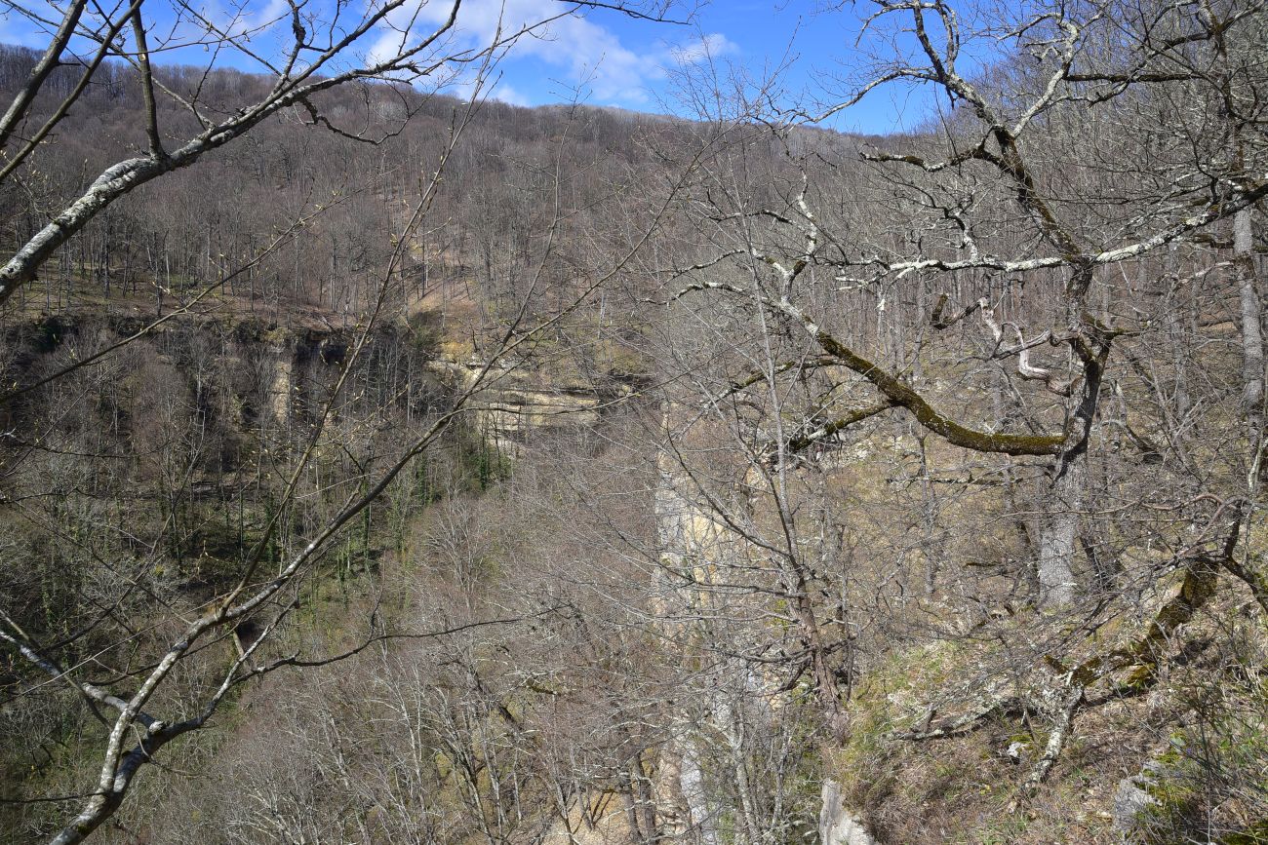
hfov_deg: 39.6
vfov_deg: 27.0
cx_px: 634
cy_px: 422
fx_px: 1761
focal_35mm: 50
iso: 160
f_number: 13
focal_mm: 50
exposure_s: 1/125
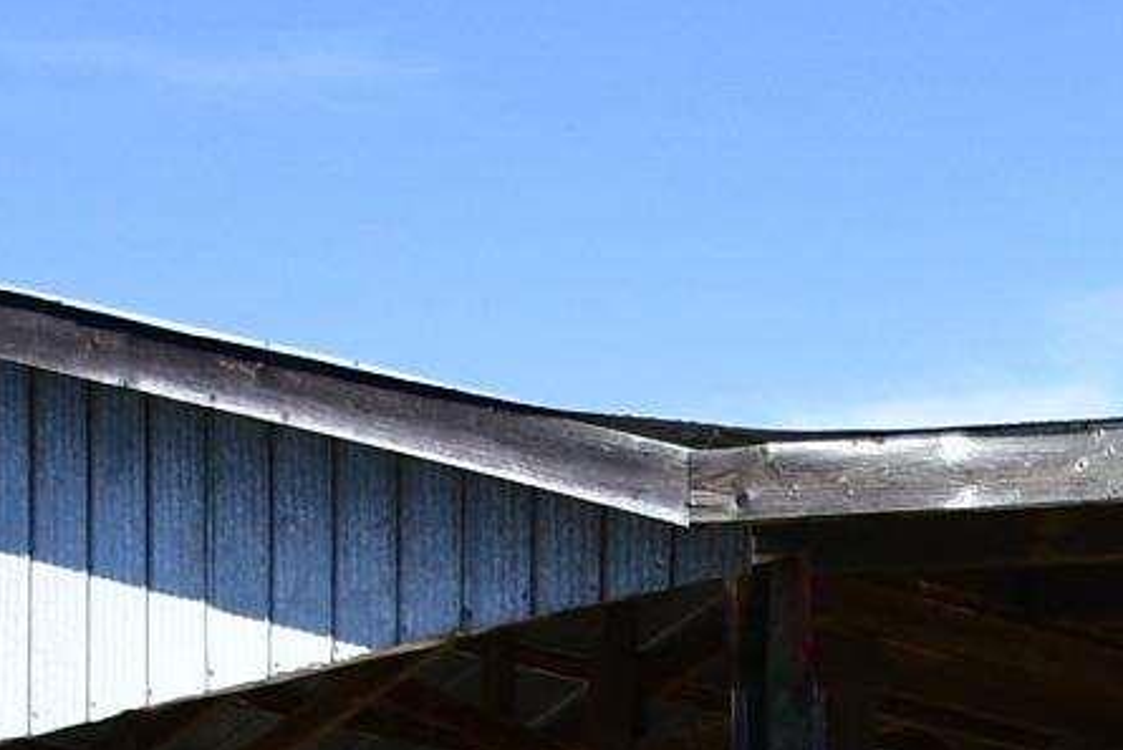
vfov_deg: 7.7
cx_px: 1650
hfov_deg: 11.7
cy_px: 1652
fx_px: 5273
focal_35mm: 169
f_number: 3.5
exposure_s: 1/2500
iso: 400
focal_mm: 18
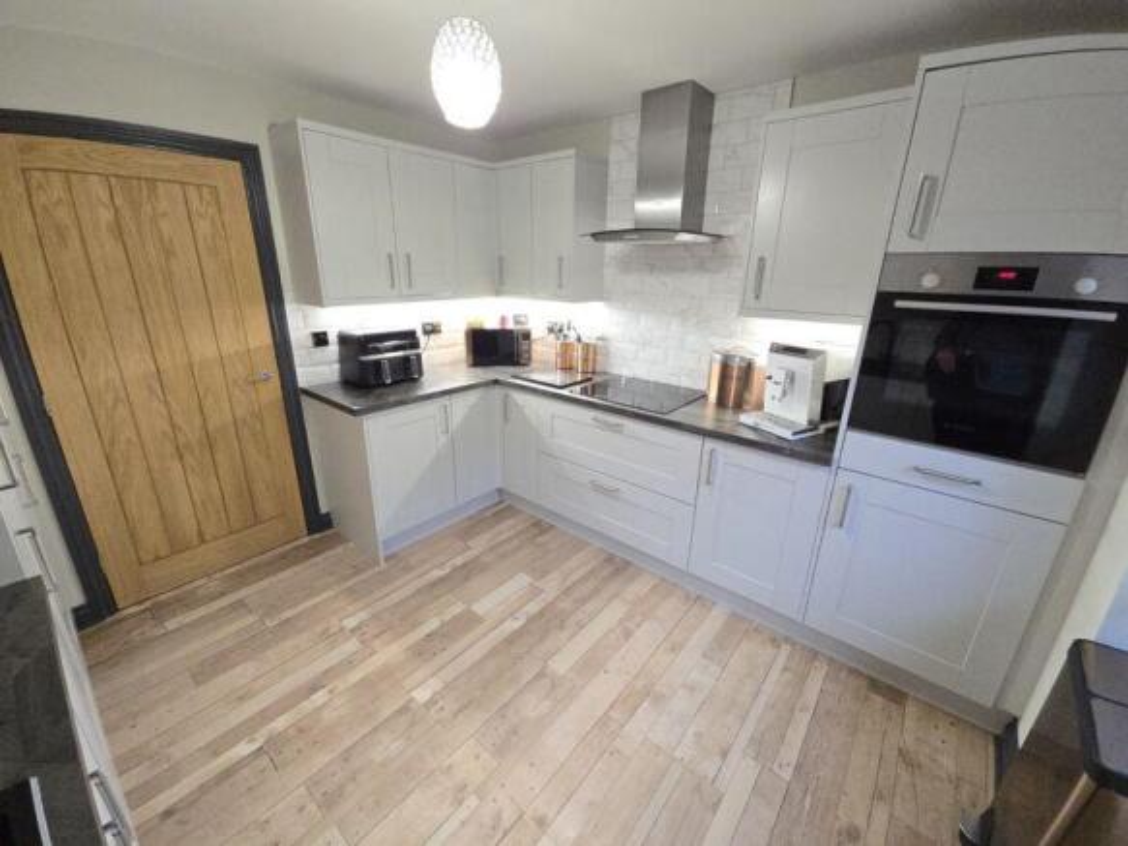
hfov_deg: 106.2
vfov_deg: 89.9
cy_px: 423
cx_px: 564
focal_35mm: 13
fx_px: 424
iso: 320
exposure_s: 1/50
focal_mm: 2.2
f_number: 2.2
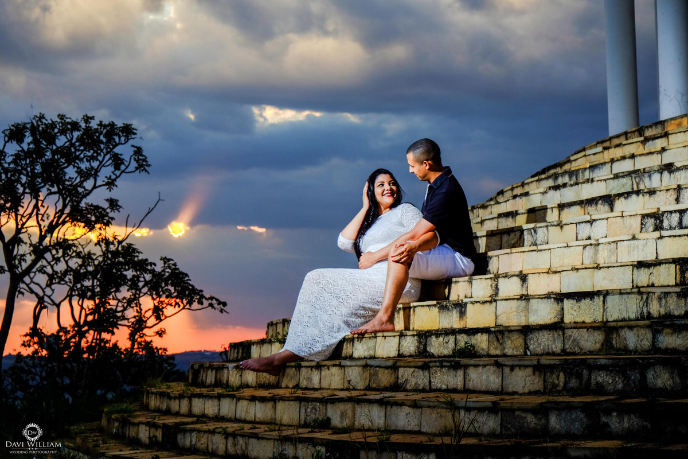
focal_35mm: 83
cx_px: 344
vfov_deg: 16.5
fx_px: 1586
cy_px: 230
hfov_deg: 24.5
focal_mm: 55
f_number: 8
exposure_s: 1/180
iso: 250
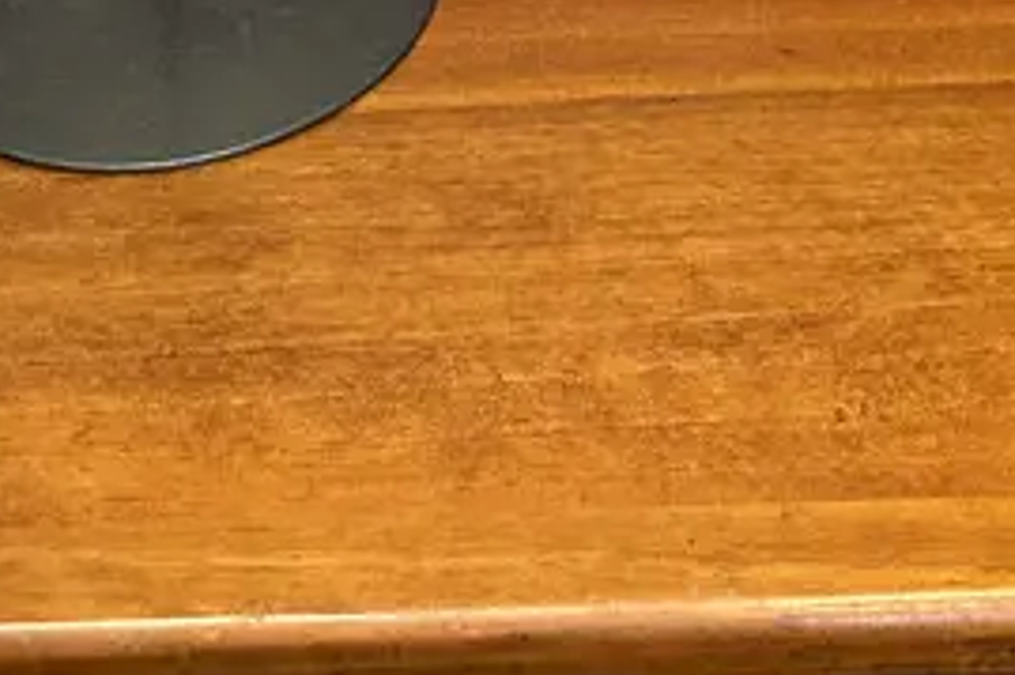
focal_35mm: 95
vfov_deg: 10.8
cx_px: 804
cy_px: -1210
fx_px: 2677
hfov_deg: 21.2
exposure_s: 1/100
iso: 160
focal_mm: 6.86
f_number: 1.78
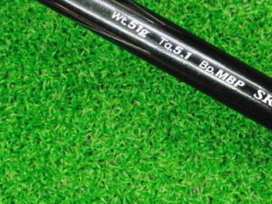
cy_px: 60
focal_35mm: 68
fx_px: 534
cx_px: 188
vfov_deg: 21.5
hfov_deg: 28.3
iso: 3200
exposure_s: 1/160
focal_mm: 6.42
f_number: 3.6
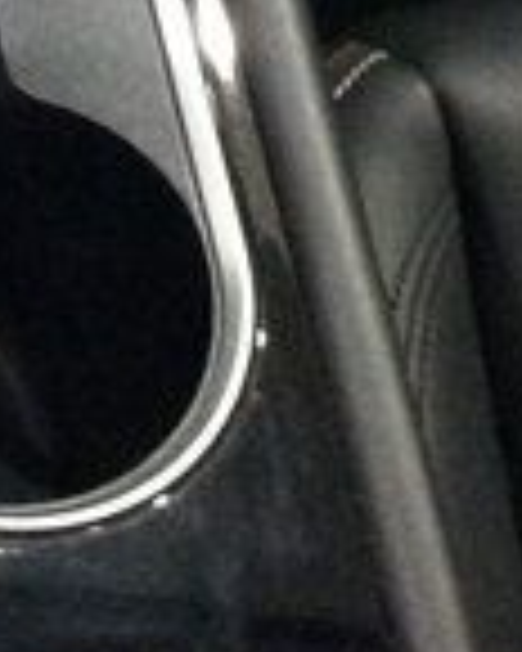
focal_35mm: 138
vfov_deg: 13.8
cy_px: 58
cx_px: -171
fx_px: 2665
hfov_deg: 10.9
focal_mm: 3.3
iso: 500
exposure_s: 1/15
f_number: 2.4
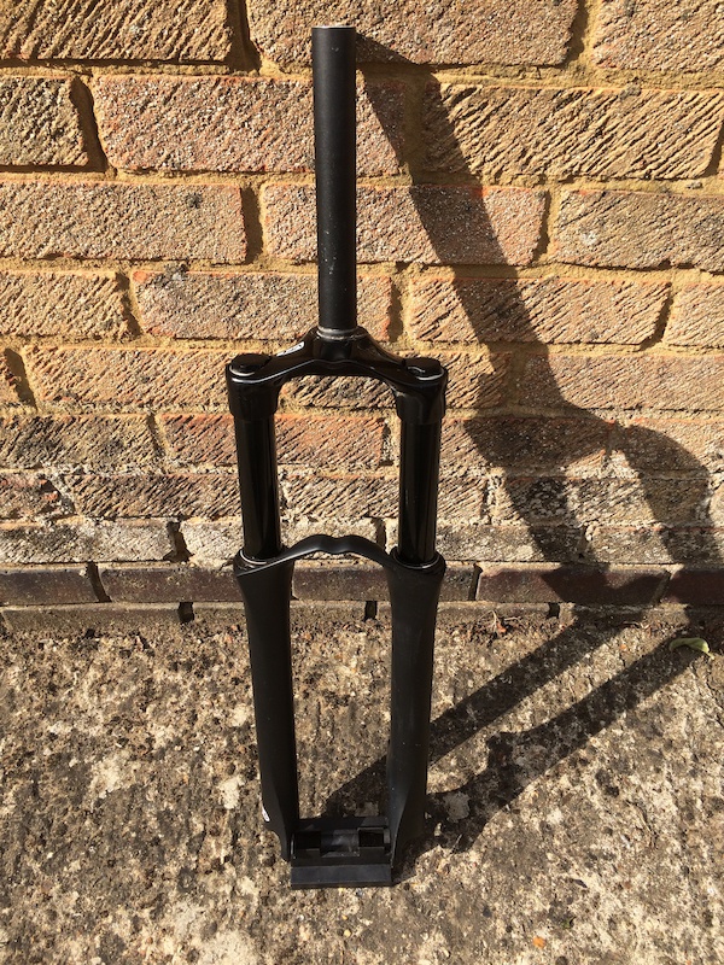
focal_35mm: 29
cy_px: 482
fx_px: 809
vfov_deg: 61.7
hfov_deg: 48.2
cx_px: 362
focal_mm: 4.15
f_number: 2.2
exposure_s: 1/892
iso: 32
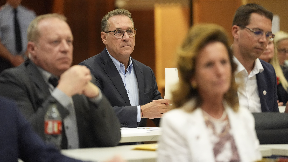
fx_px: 1604
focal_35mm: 210
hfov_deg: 10.3
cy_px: 67
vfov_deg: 5.8
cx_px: 144
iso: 5000
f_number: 2.8
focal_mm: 200
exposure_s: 1/250
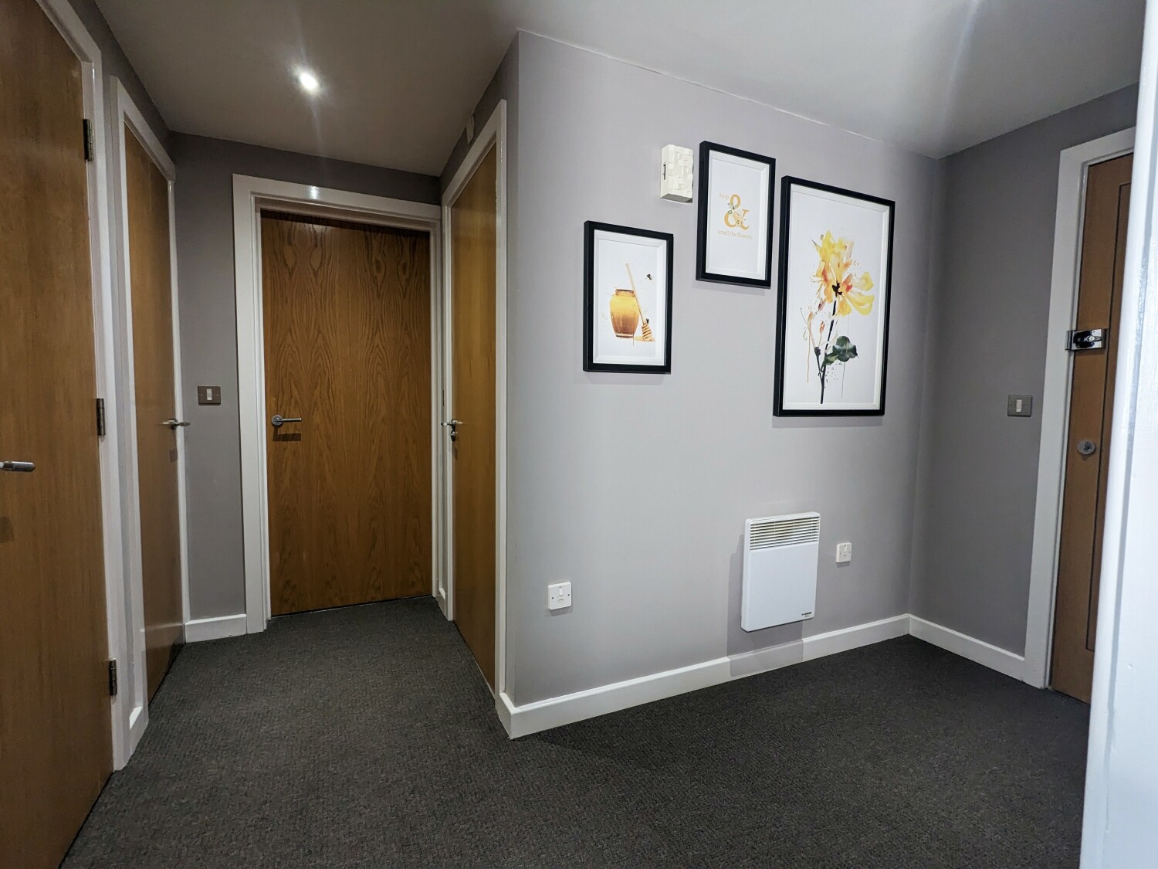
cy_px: 434
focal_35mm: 16
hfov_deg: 94.5
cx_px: 579
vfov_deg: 78.1
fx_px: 535
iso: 178
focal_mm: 2.35
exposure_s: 1/33.3
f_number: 2.2
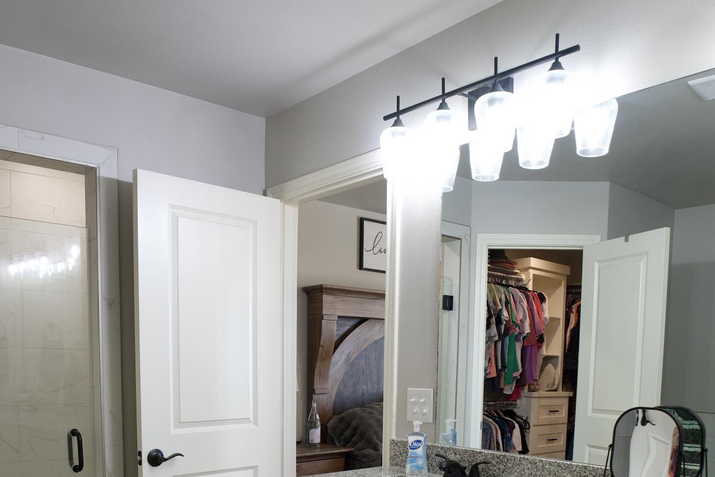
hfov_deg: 60.2
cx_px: 324
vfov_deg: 38.8
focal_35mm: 31
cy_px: 444
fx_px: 616
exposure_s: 1/50
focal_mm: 10
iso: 250
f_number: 3.5
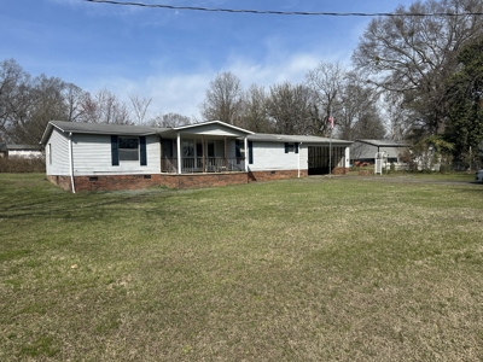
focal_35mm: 24
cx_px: 242
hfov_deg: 71.6
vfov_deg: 56.8
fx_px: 335
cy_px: 181
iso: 80
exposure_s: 1/4016
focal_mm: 6.86
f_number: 1.78
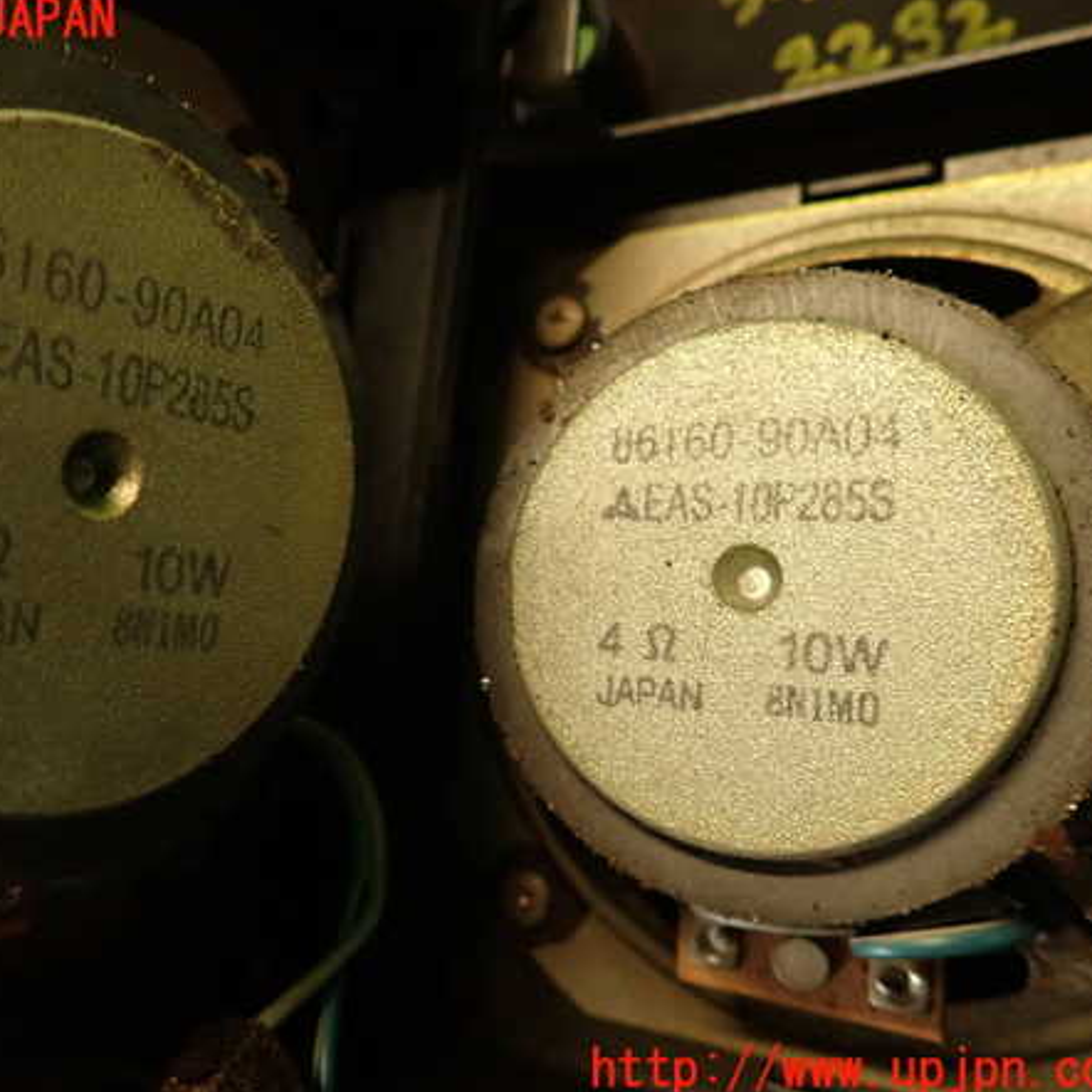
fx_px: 1071
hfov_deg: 53.4
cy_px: 546
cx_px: 408
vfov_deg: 54.0
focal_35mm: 30
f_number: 2
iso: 200
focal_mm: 4.5
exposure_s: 1/30
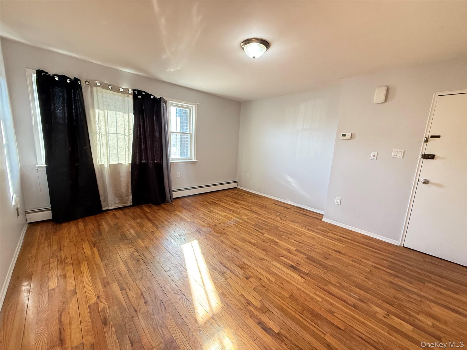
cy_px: 175
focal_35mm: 14
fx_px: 189
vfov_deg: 85.7
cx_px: 234
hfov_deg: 102.1
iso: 400
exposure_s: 1/60
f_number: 2.2
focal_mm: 2.22
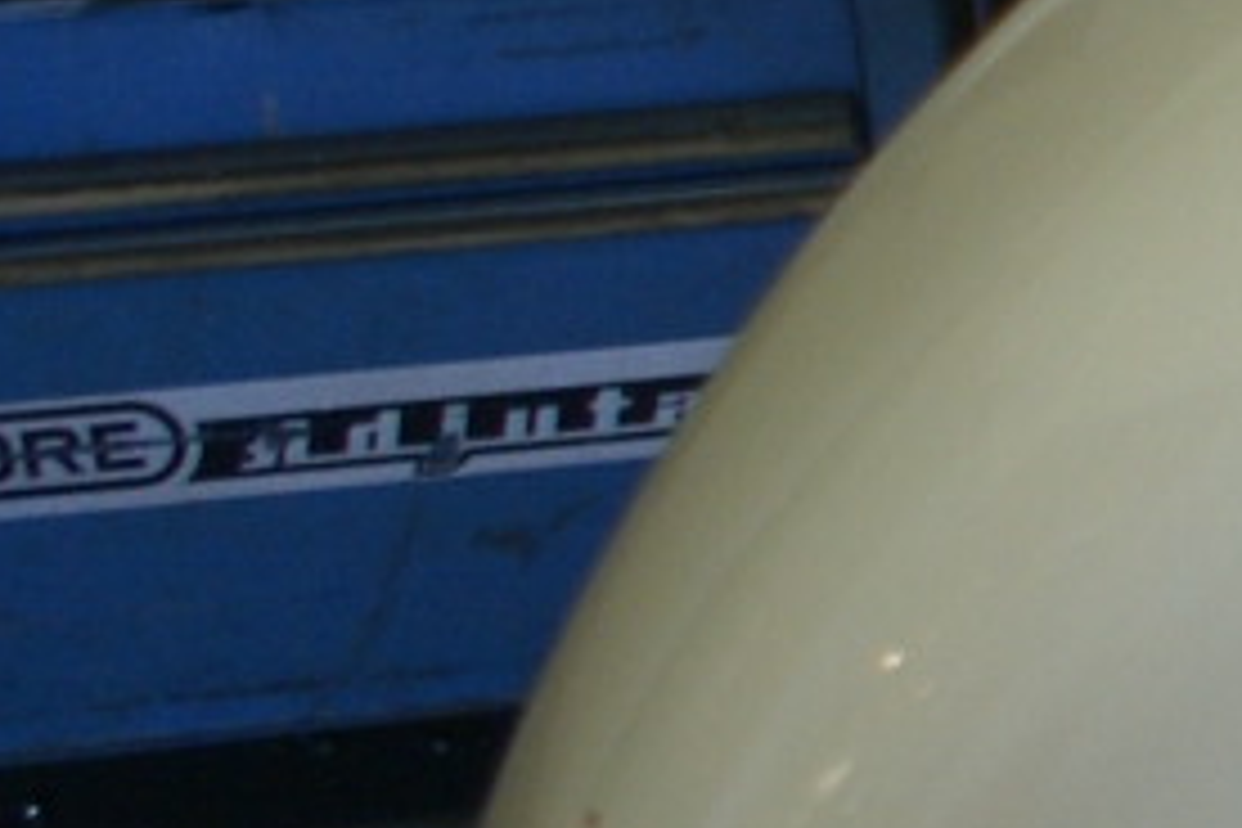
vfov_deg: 7.3
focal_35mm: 188
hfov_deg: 8.5
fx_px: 6485
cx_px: 4095
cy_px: 135
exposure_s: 1/30
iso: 200
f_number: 3.5
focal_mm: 18
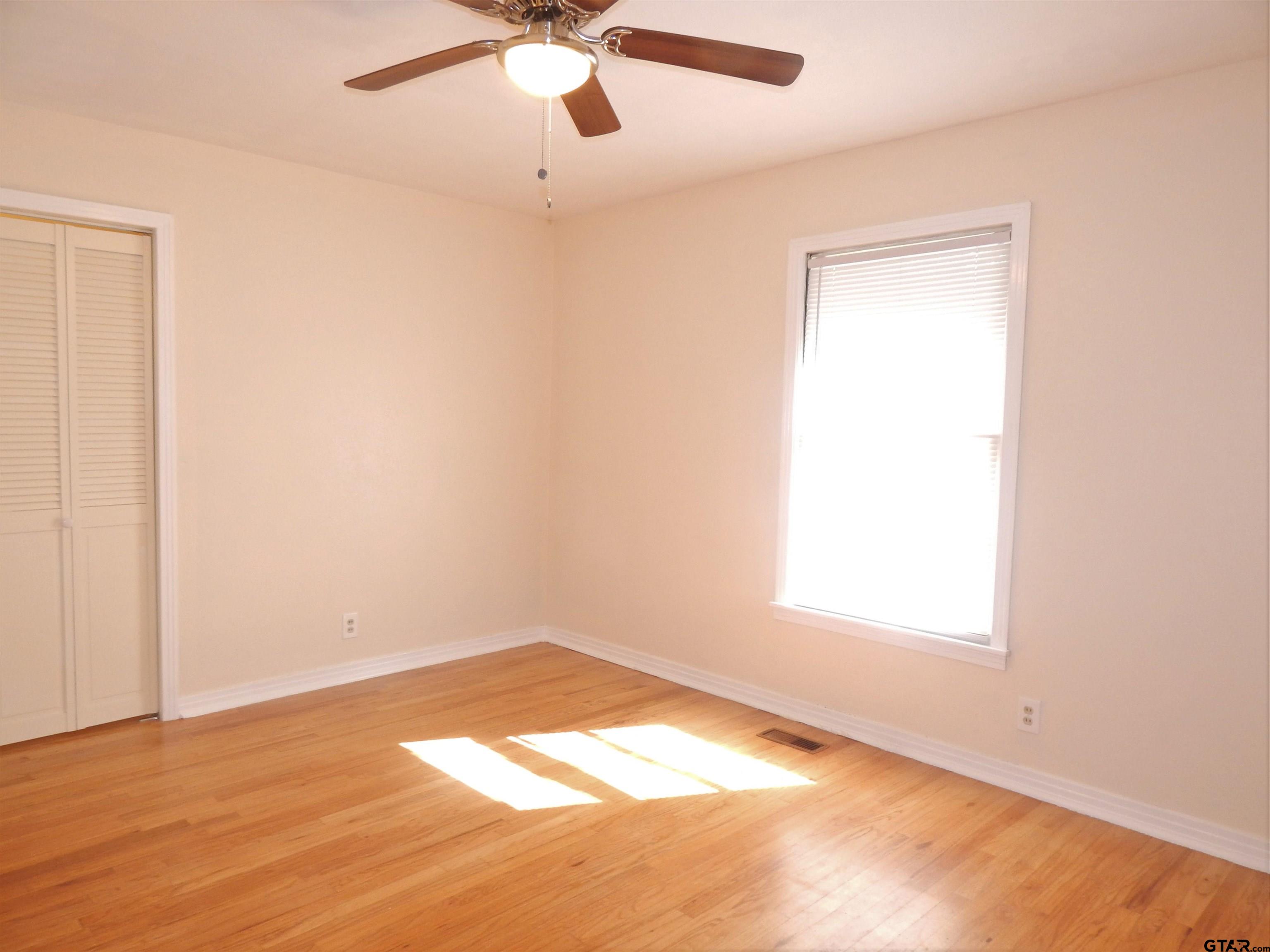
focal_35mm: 22
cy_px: 476
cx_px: 635
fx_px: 807
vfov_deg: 61.1
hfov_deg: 76.4
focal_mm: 4
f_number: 3
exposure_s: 1/30
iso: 200
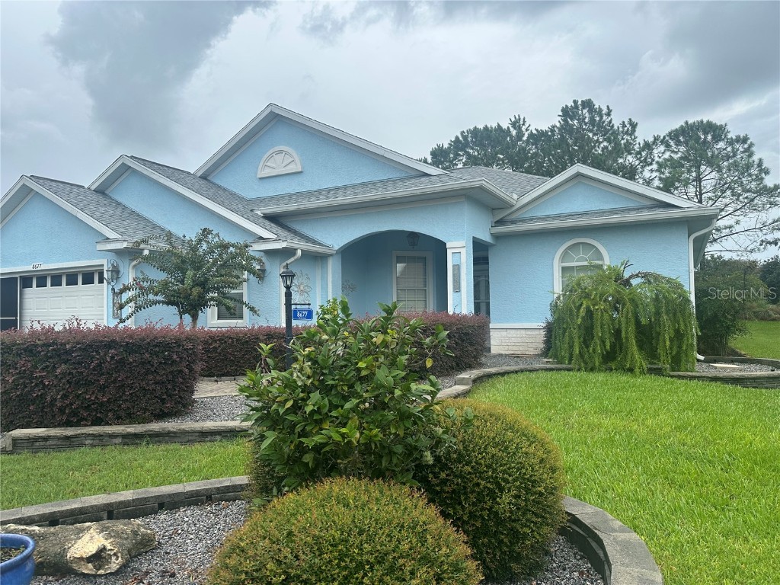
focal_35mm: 24
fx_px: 541
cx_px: 390
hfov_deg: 71.6
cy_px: 292
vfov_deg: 56.8
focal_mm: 6.86
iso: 80
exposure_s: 1/1988
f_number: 1.78
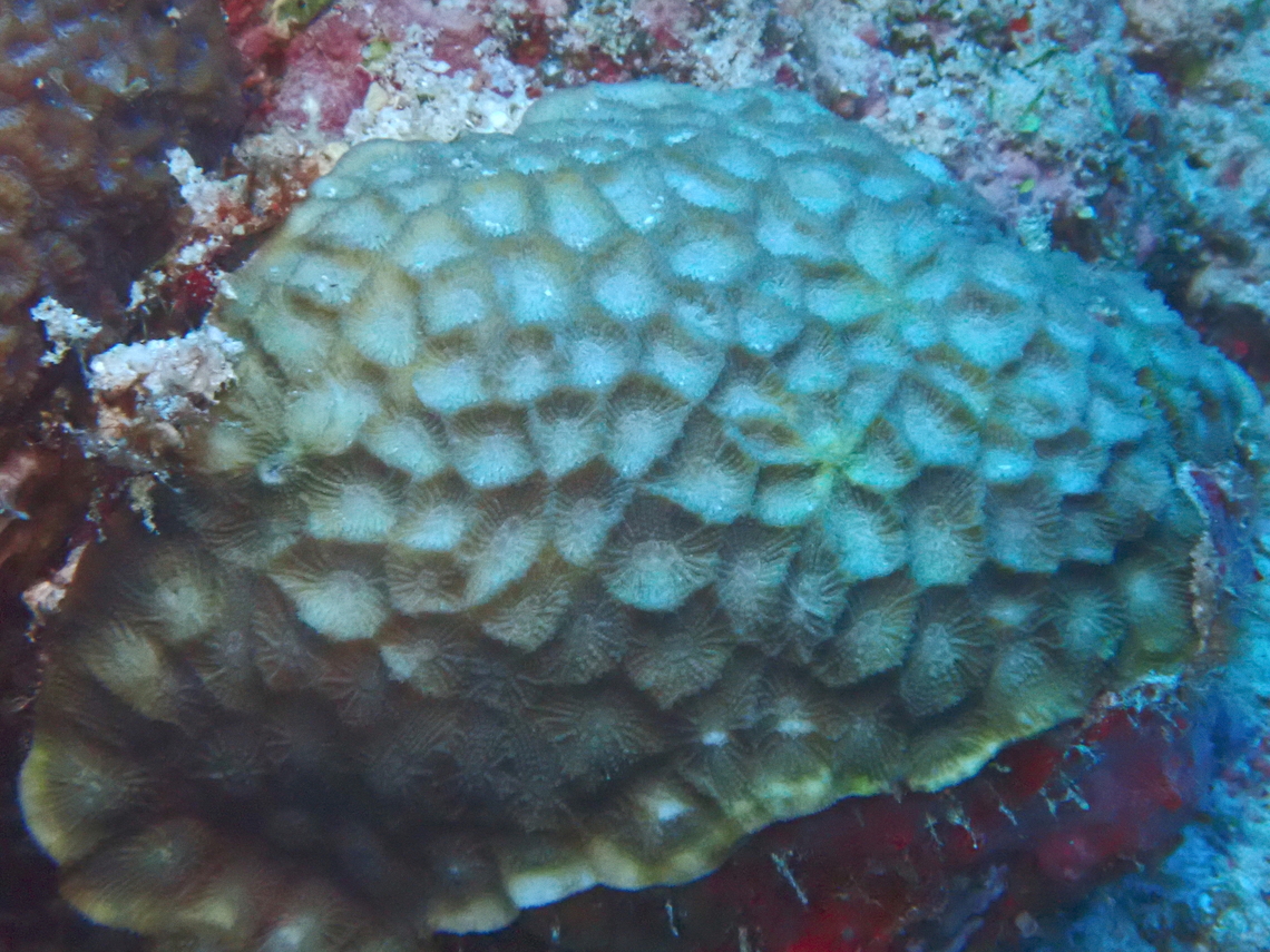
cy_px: 476
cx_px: 635
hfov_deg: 19.6
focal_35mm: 100
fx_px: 3669
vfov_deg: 14.8
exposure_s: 1/200
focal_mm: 18
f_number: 6.3
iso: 1600
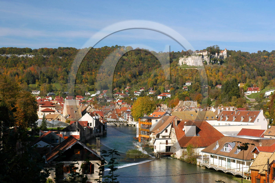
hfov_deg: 27.0
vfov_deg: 18.1
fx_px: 572
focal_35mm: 75
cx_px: 138
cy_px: 92
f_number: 8
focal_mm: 50
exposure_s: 1/250
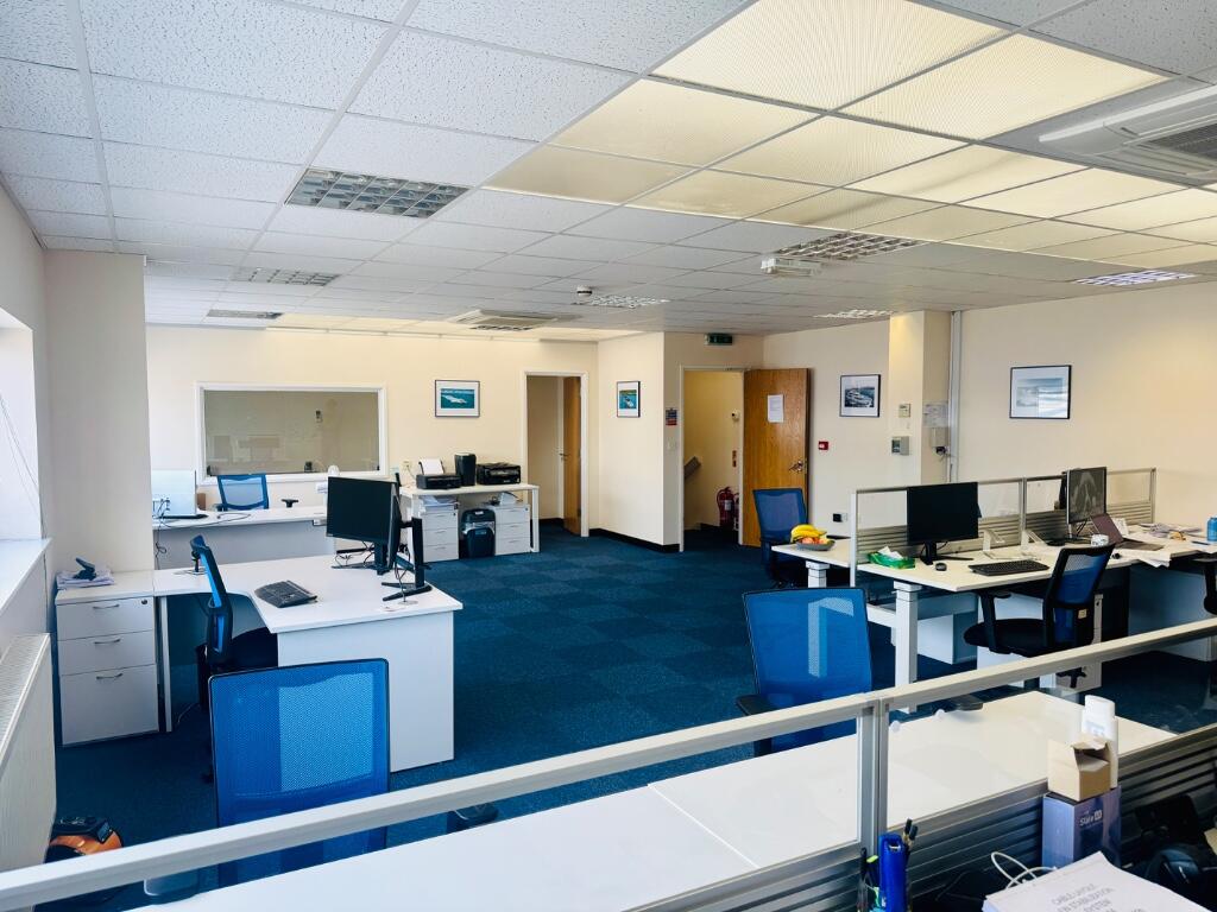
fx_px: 844
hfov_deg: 71.6
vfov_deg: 56.8
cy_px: 456
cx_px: 608
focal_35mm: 24
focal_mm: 6.76
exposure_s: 1/180
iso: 64
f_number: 1.78
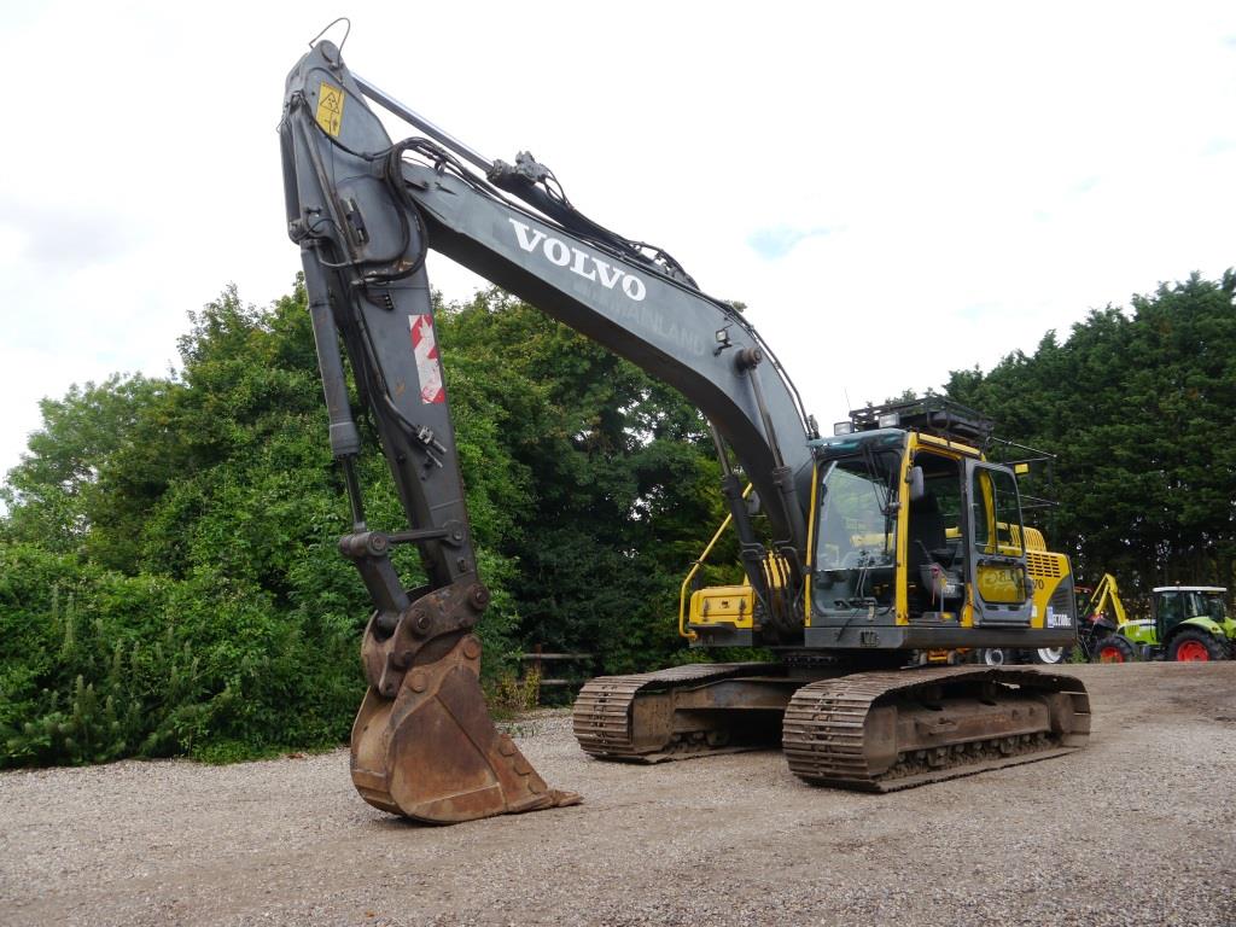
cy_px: 464
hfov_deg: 63.4
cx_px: 618
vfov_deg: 49.7
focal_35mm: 28
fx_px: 1000
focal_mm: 14
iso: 160
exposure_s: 1/250
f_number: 6.3
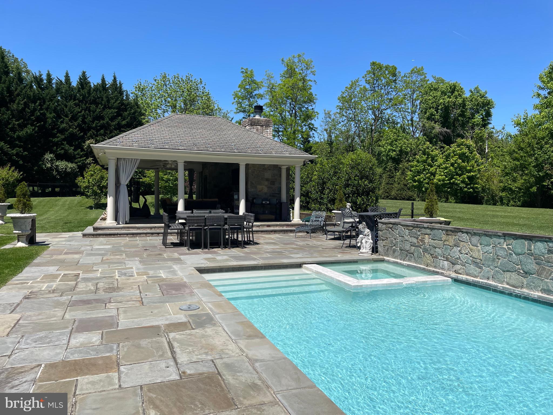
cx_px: 276
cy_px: 208
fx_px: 415
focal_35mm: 26
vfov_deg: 53.1
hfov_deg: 67.3
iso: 32
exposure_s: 1/4464
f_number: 1.6
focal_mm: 4.2
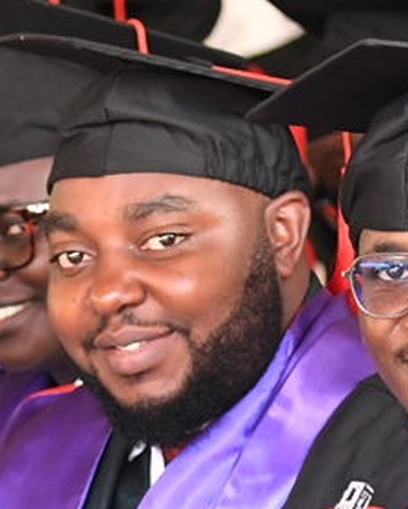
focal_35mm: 426
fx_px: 6423
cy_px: 667
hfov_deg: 3.6
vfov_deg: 4.5
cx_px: 27
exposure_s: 1/250
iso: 2500
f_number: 5
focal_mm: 80
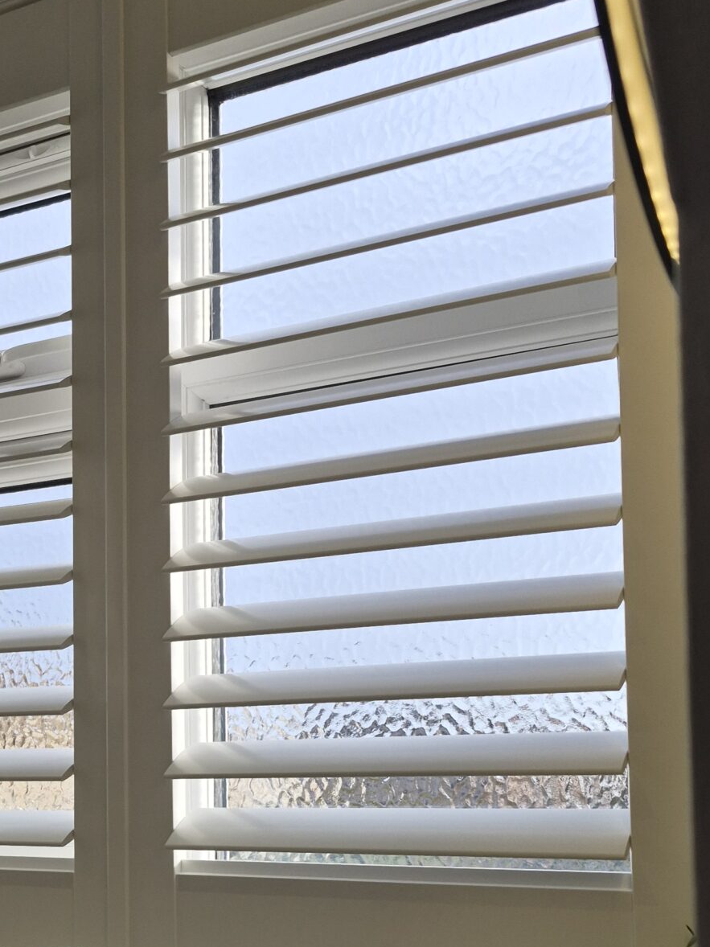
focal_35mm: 50
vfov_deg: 37.1
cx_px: 0
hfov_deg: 27.4
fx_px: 1368
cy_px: 727
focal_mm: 5.4
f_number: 1.8
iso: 80
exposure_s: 1/1696
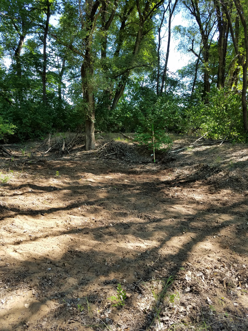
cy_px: 166
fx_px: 248
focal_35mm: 26
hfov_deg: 53.1
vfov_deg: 67.3
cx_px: 124
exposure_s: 1/381
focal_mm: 4.2
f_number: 1.7
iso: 50
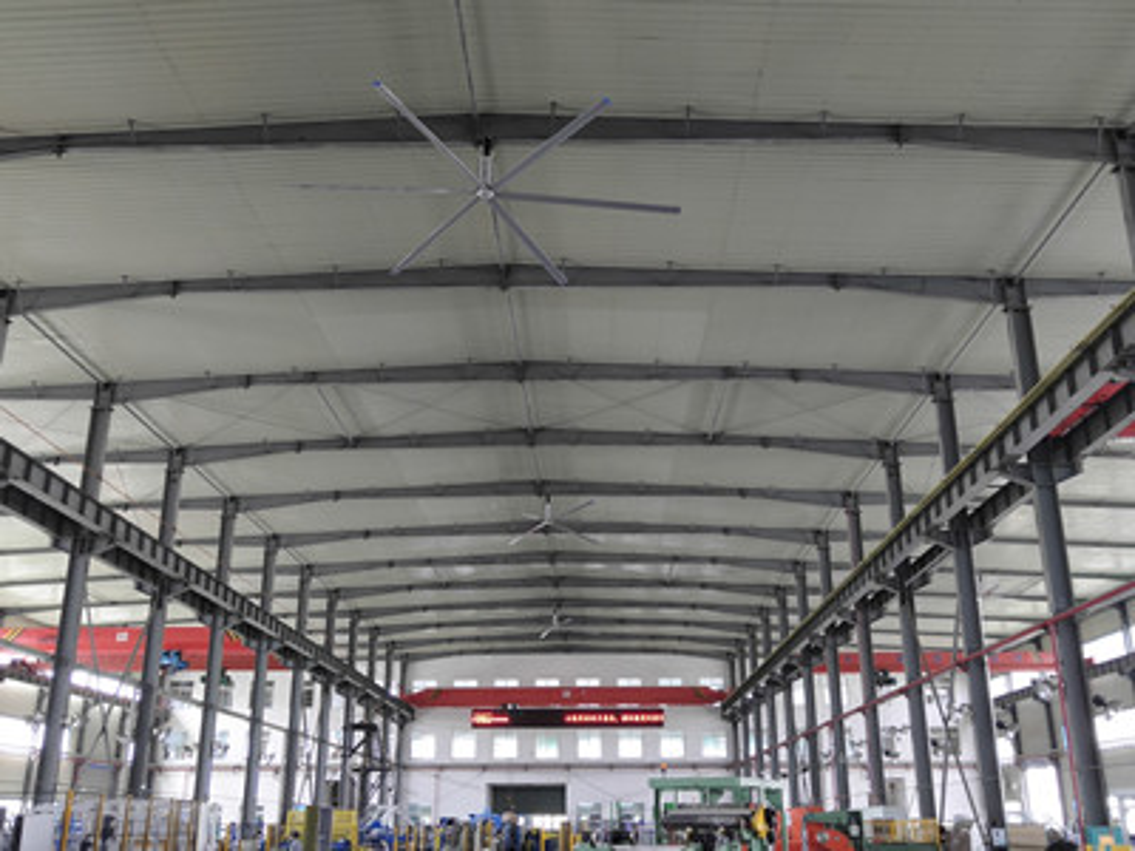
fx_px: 1279
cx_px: 568
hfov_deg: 47.9
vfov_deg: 36.8
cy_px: 426
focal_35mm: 39
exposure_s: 1/100
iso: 157
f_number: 1.8
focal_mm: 3.95
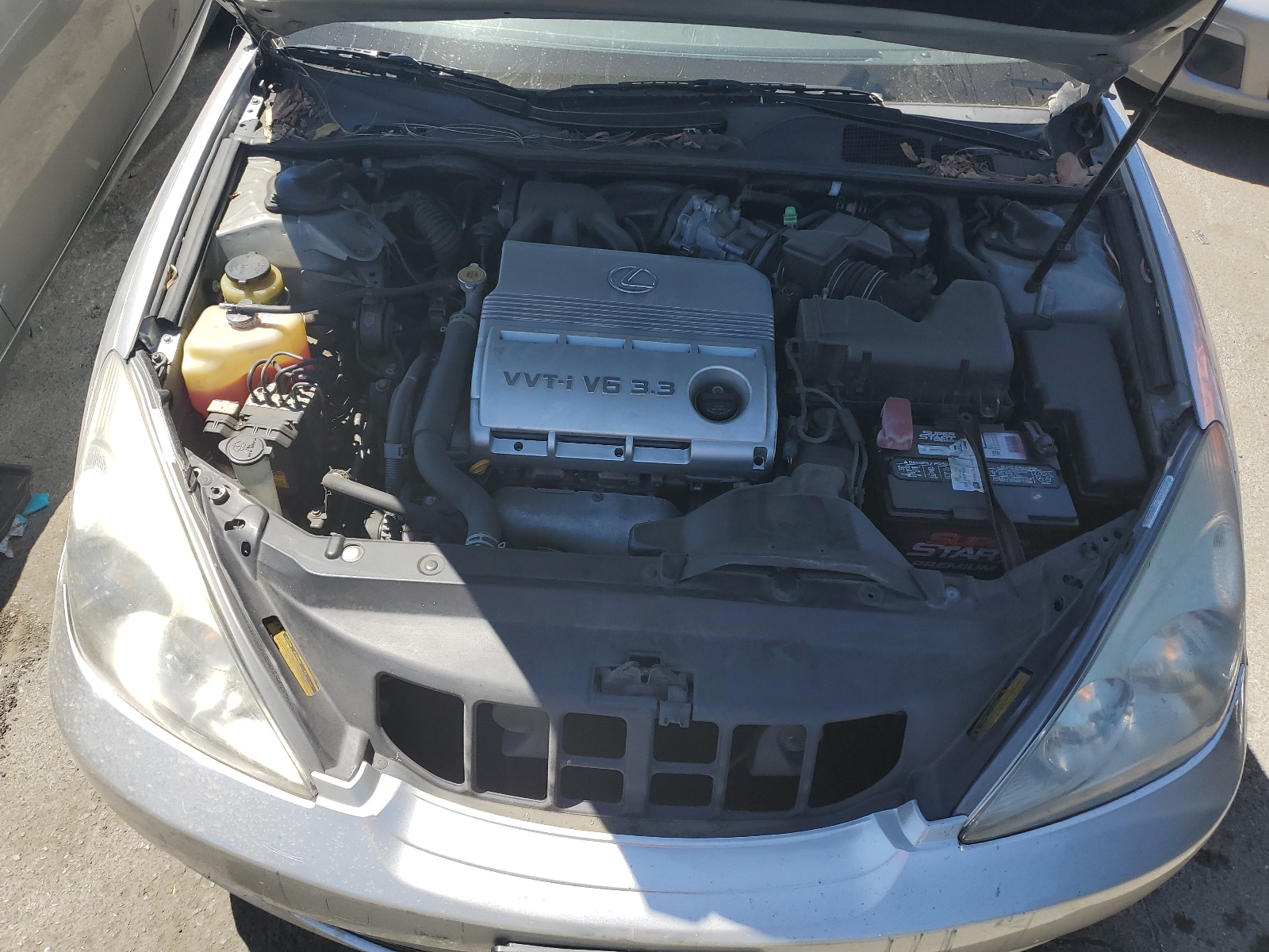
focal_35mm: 26
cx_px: 634
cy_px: 476
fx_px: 953
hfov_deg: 67.3
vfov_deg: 53.1
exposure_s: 1/1667
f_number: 1.5
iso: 50
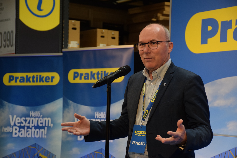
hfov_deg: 20.6
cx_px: 118
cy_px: 79
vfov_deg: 13.8
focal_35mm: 99
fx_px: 652
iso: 1000
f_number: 5.6
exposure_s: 1/250
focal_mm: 66
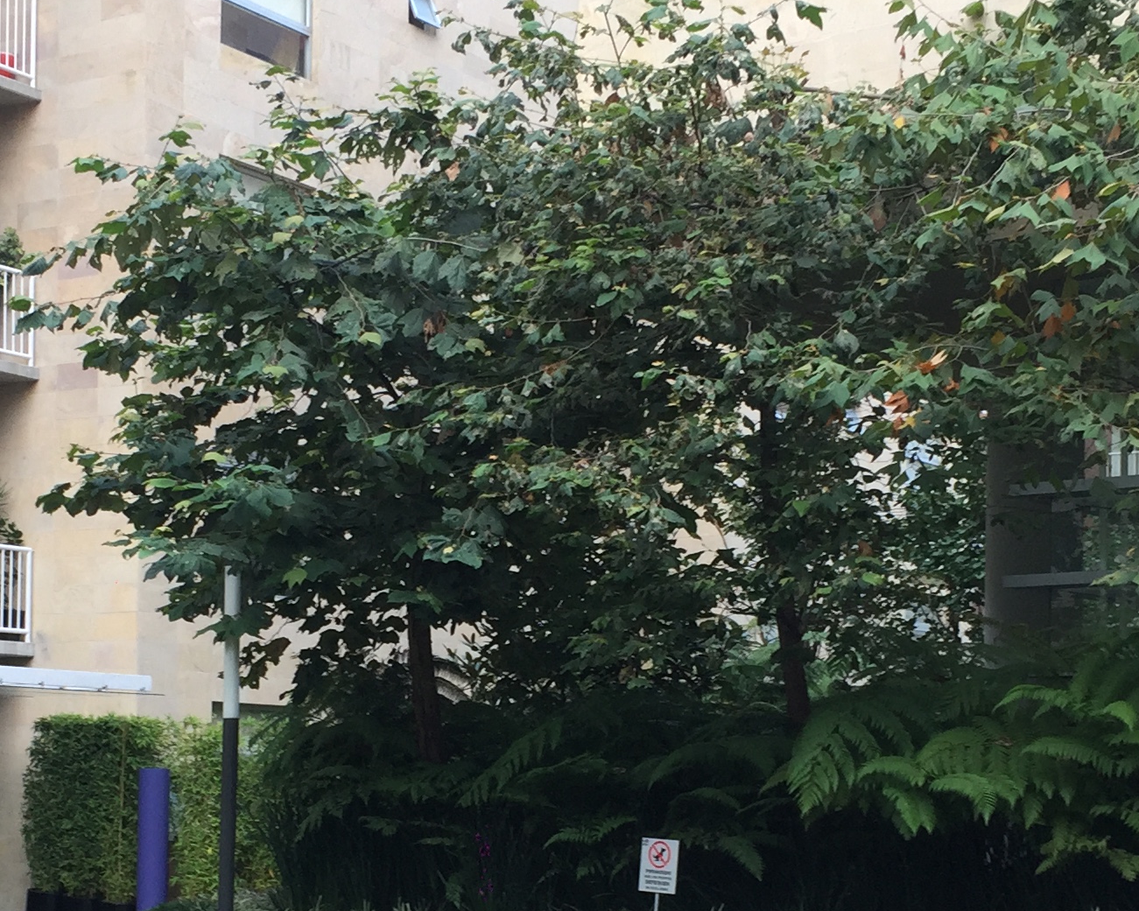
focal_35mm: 71
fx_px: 2394
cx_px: 476
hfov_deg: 26.7
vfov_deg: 21.3
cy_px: 738
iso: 32
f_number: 2.2
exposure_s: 1/60
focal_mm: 4.15
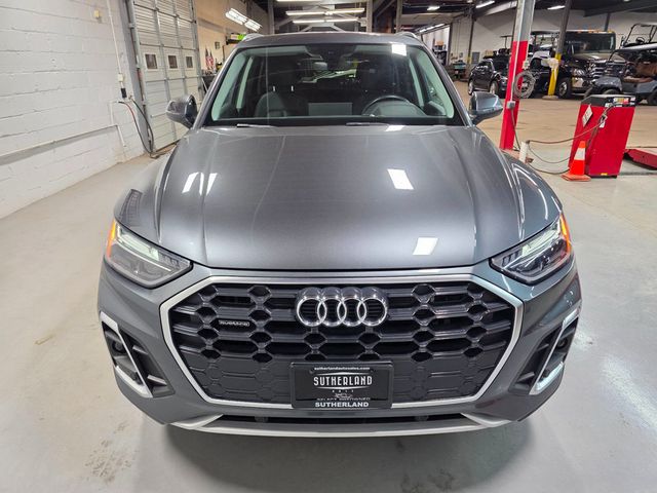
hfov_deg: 73.9
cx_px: 328
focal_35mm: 23
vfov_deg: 58.9
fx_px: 437
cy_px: 246
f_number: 1.7
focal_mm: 6.3
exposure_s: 1/120
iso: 160
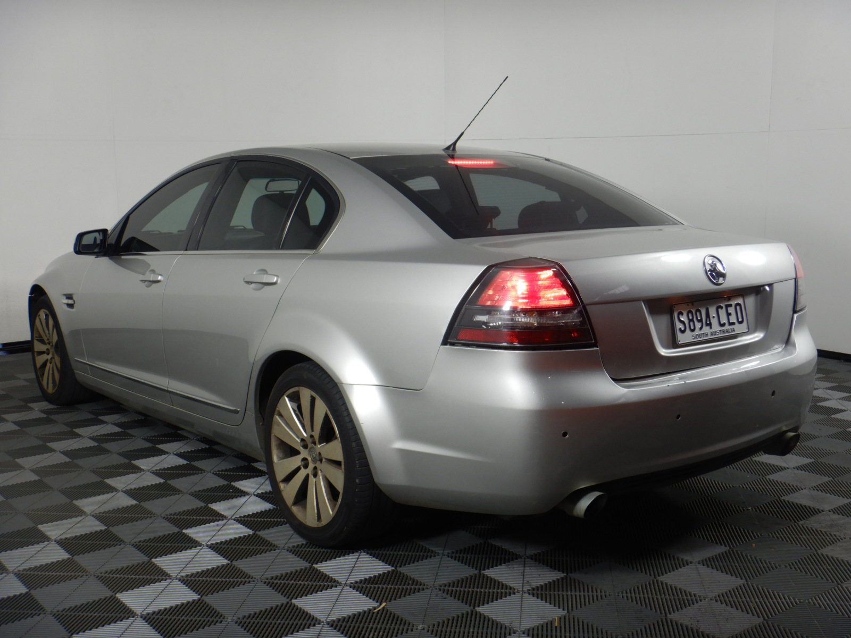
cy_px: 319
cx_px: 426
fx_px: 983
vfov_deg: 36.0
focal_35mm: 40
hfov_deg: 46.8
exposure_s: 1/60
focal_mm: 7.2
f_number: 4.2
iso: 125
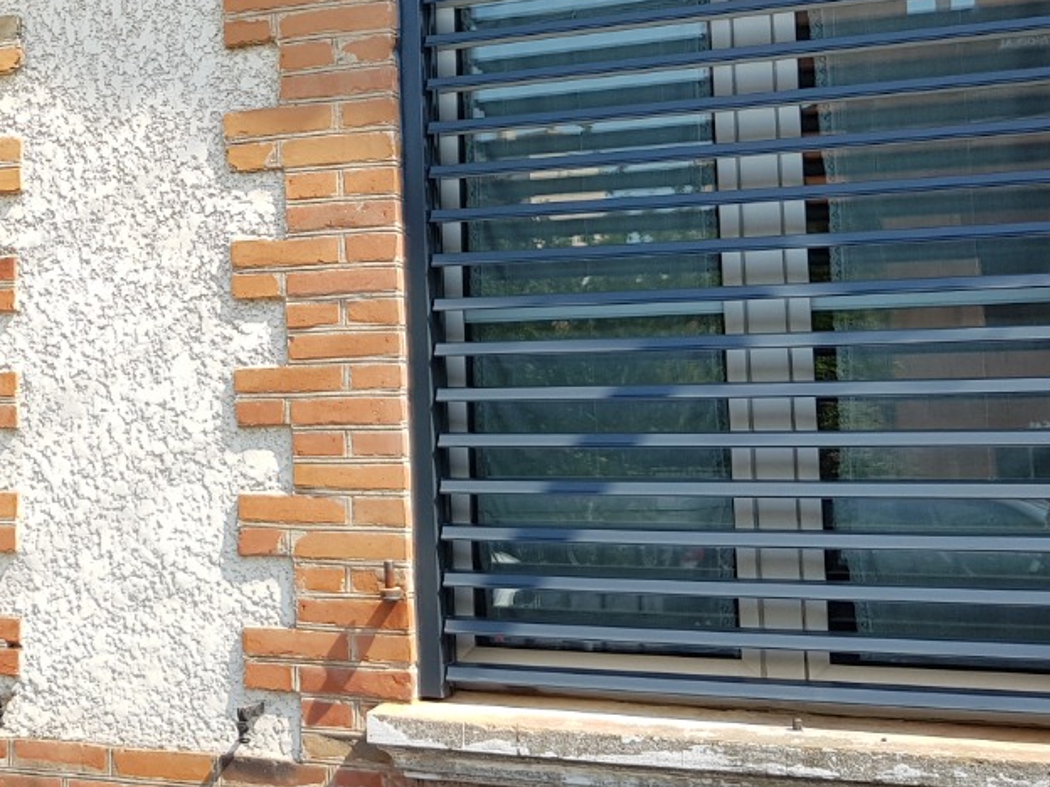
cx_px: 140
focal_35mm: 60
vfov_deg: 24.3
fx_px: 1820
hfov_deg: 31.0
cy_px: 240
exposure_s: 1/854
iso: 40
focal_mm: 4.2
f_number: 1.7
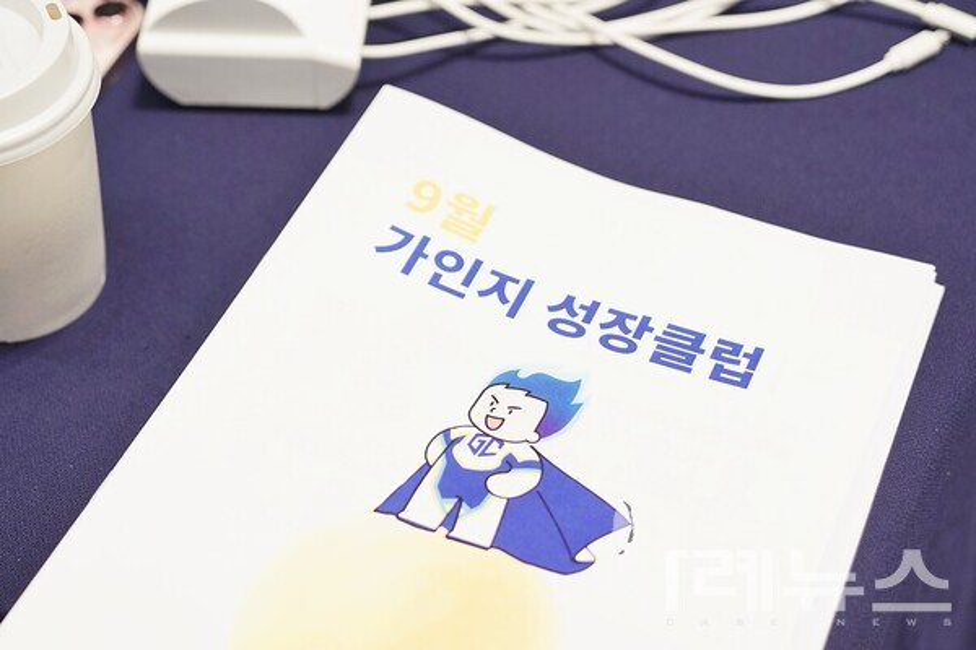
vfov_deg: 19.5
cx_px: 488
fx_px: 1898
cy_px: 325
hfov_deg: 28.8
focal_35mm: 70
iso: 1000
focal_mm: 47
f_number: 2.8
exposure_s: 1/100
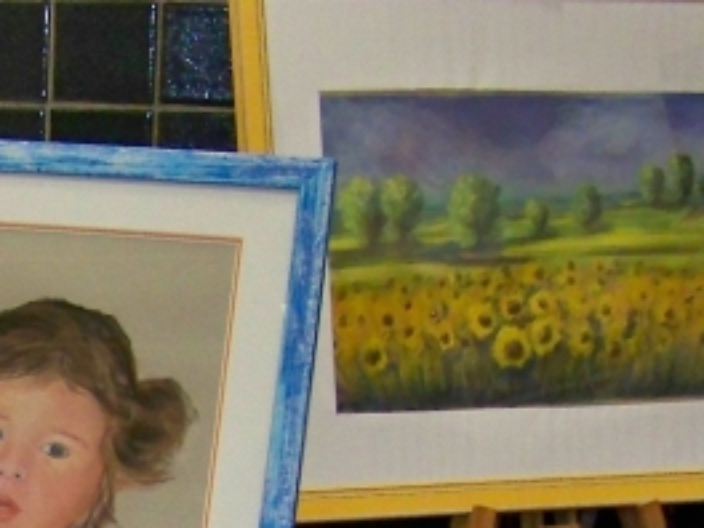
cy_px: 899
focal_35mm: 128
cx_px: -408
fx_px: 2603
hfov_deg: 14.2
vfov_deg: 10.9
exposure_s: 1/40
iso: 250
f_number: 2.8
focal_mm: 5.85
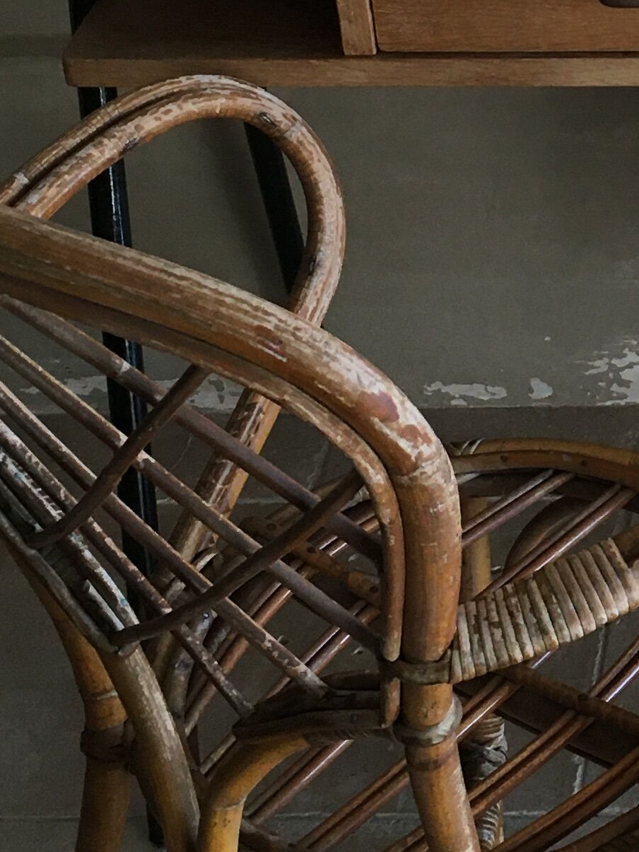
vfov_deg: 19.9
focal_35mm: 97
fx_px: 2387
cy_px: 112
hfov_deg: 14.7
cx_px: 798
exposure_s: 1/33
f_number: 2.2
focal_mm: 4.15
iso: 64
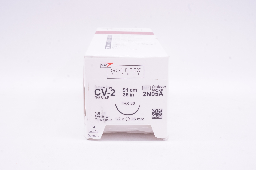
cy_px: 85
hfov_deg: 38.9
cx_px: 128
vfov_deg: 26.4
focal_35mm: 51
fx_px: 362
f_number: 16
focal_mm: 34
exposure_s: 1/15
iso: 800
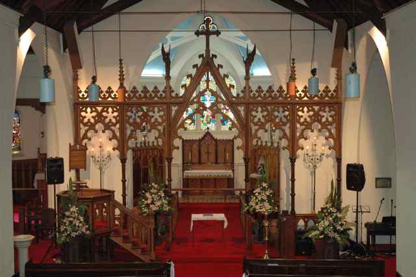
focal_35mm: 52
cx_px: 208
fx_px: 606
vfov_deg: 25.7
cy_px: 138
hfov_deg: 37.9
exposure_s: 1/60
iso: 1600
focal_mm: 35
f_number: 5
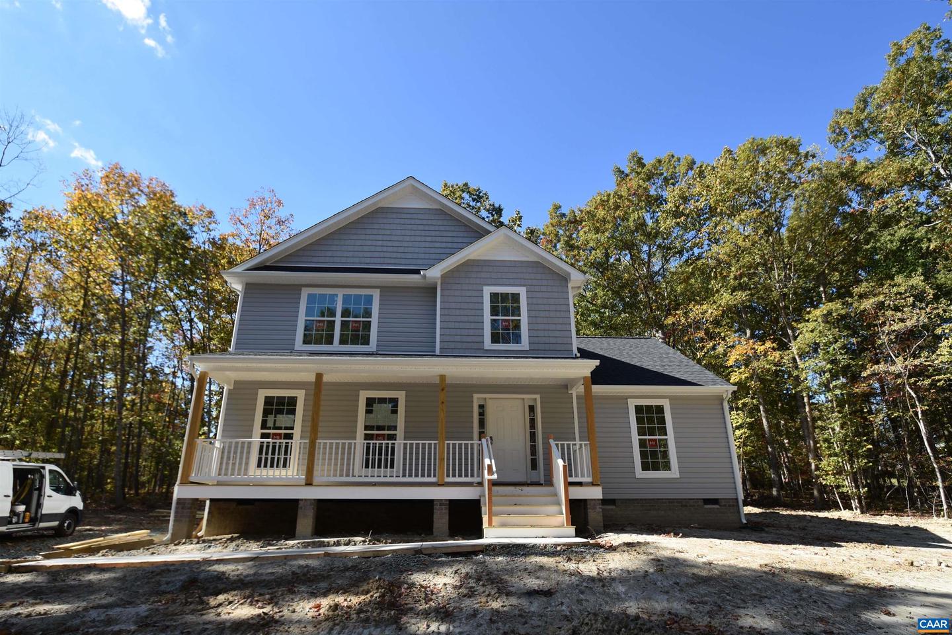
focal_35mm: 18
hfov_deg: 90.0
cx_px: 476
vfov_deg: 67.4
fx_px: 476
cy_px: 318
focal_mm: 12
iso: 100
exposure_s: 1/200
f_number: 7.1
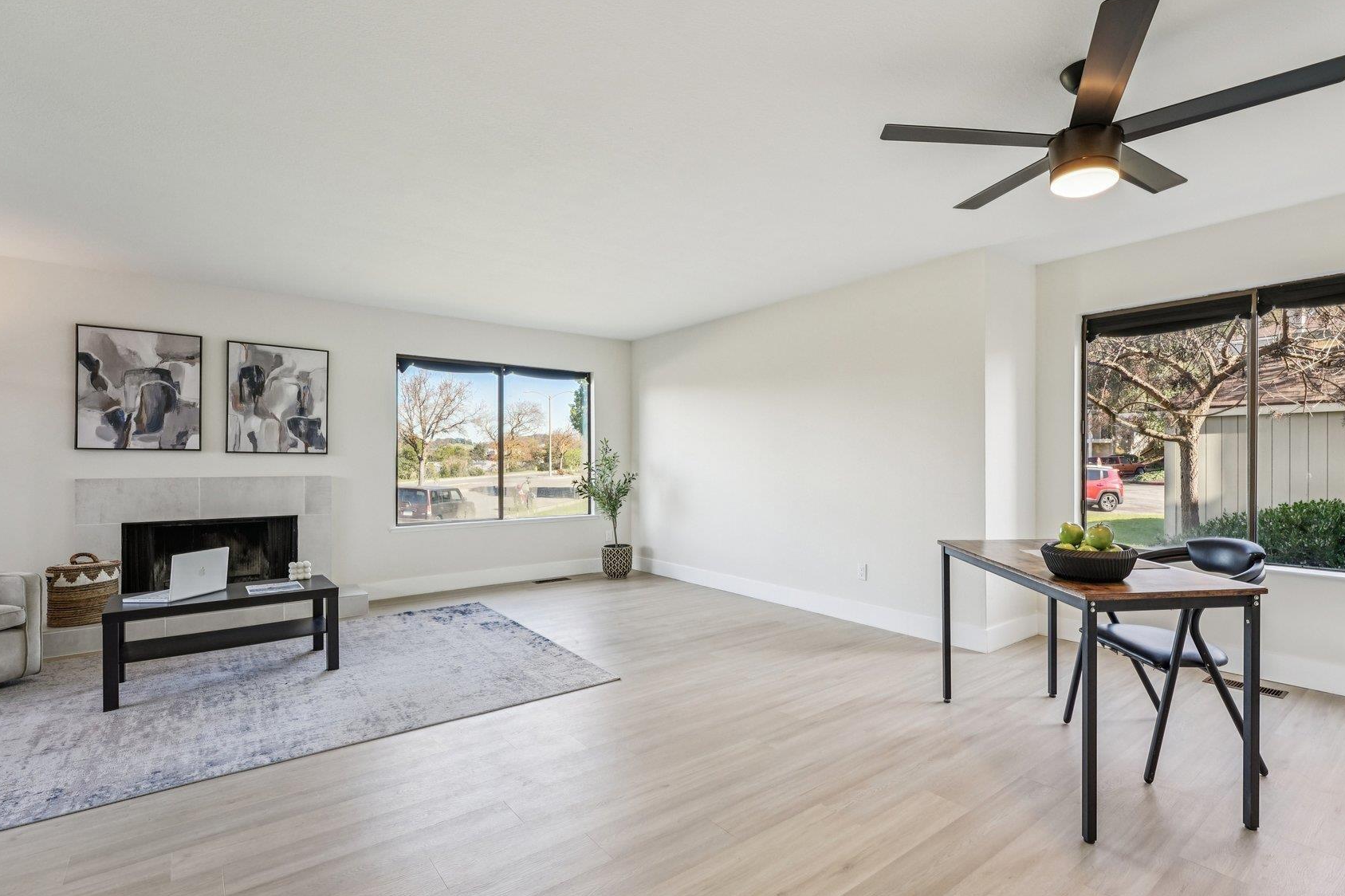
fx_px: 635
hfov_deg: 92.4
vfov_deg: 70.4
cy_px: 460
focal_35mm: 17
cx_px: 787
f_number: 8
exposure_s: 1/100
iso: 640
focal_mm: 14
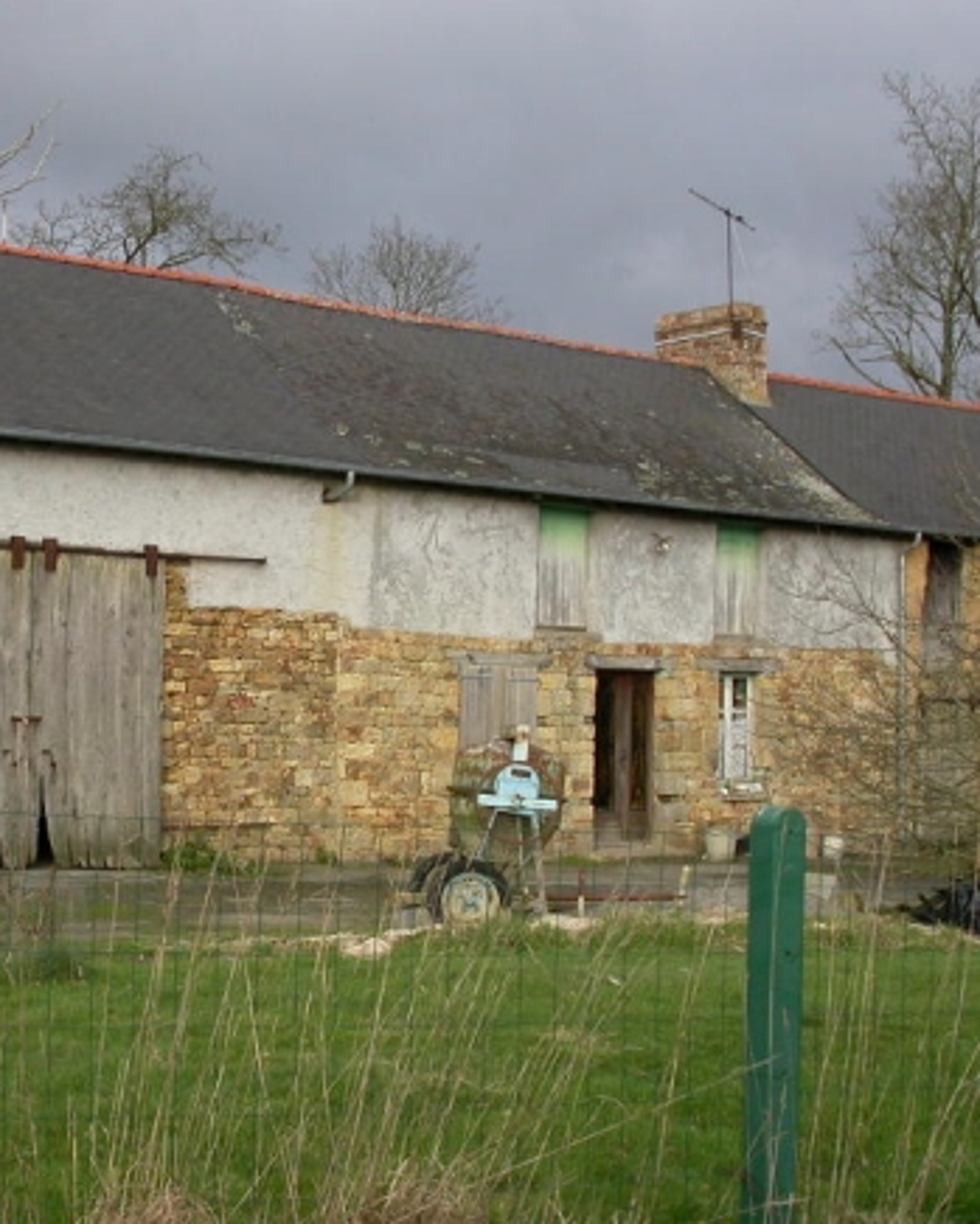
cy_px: 632
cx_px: 264
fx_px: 2102
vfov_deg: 32.5
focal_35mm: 58
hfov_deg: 26.0
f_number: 4.7
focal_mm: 7.85
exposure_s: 1/157
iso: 100
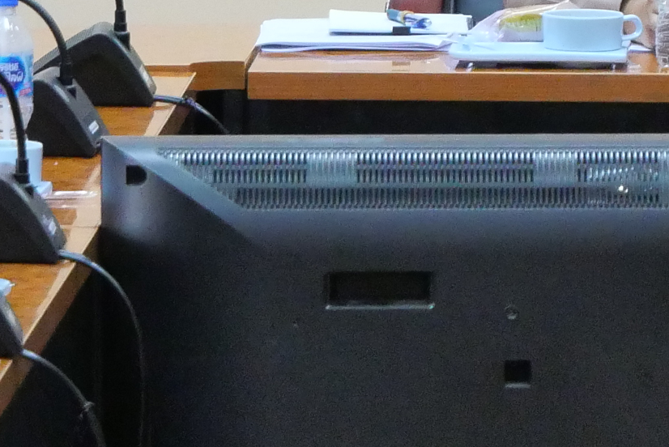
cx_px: 715
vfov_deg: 3.0
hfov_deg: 4.4
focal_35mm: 463
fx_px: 8610
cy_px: -166
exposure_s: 1/30
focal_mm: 50
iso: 3200
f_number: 6.3
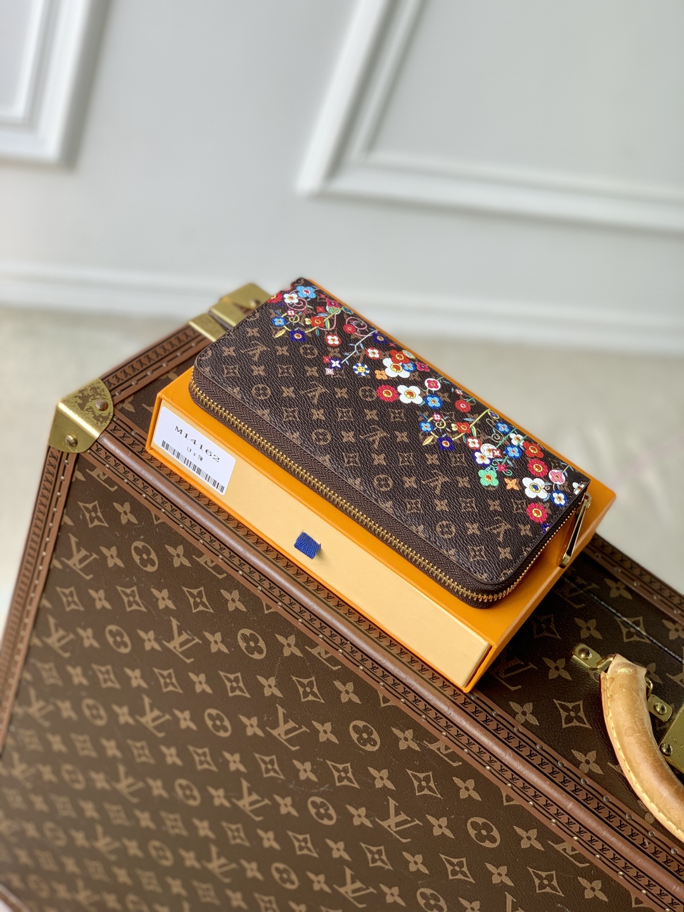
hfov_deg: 28.0
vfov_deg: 36.8
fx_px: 1370
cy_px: 456
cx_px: 342
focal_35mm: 52
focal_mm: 6
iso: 16
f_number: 2.4
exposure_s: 1/164
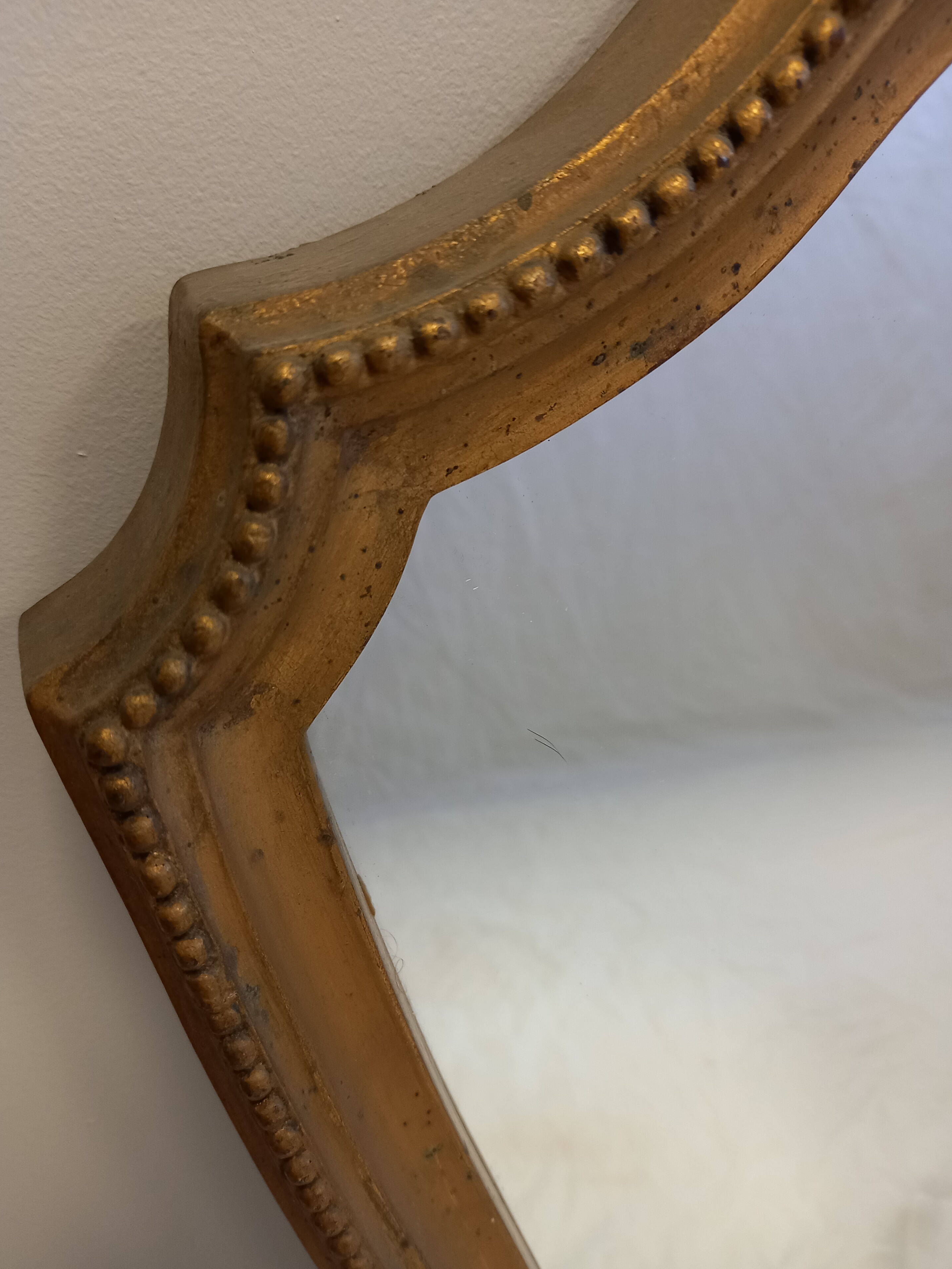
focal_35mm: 26
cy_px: 629
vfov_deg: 67.3
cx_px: 467
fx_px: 953
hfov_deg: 53.1
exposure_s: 1/50
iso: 320
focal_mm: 4.6
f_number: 2
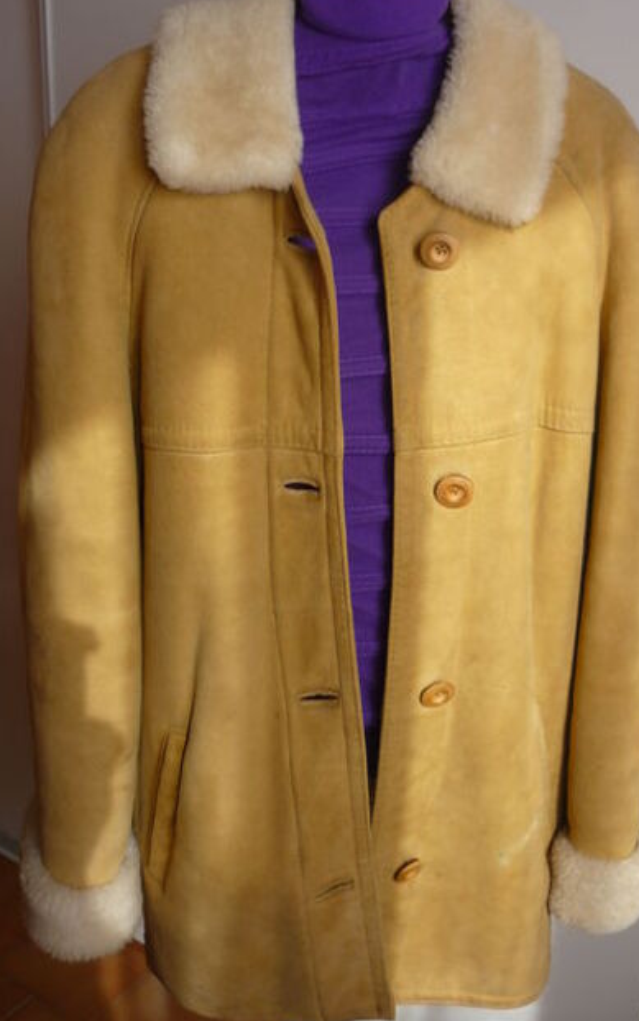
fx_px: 1003
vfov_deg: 54.0
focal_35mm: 36
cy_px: 509
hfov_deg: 35.3
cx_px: 342
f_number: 2.8
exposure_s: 1/125
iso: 100
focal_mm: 5.5
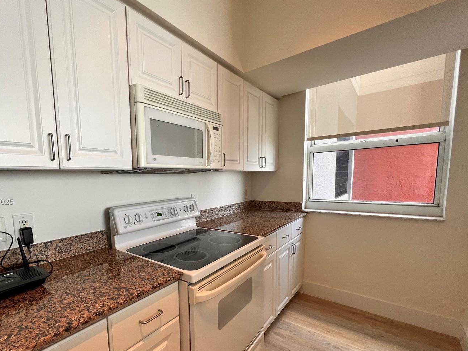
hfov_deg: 93.2
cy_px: 202
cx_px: 186
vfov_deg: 77.6
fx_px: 216
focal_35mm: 16
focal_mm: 1.57
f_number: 1.8
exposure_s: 1/120
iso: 100
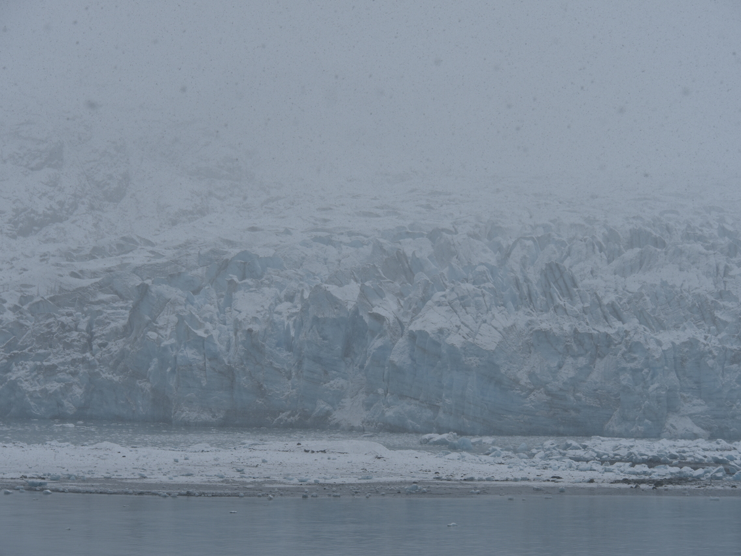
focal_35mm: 126
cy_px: 278
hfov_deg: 15.6
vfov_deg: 11.8
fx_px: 2697
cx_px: 376
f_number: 8
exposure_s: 1/250
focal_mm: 116
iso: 100
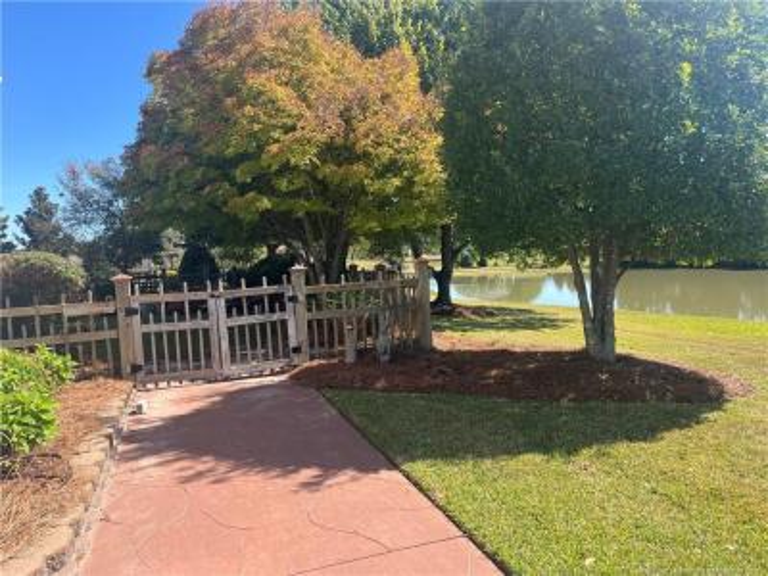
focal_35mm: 26
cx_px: 384
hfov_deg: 67.3
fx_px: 577
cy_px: 288
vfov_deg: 53.1
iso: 50
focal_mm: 5.1
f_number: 1.6
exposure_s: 1/1294
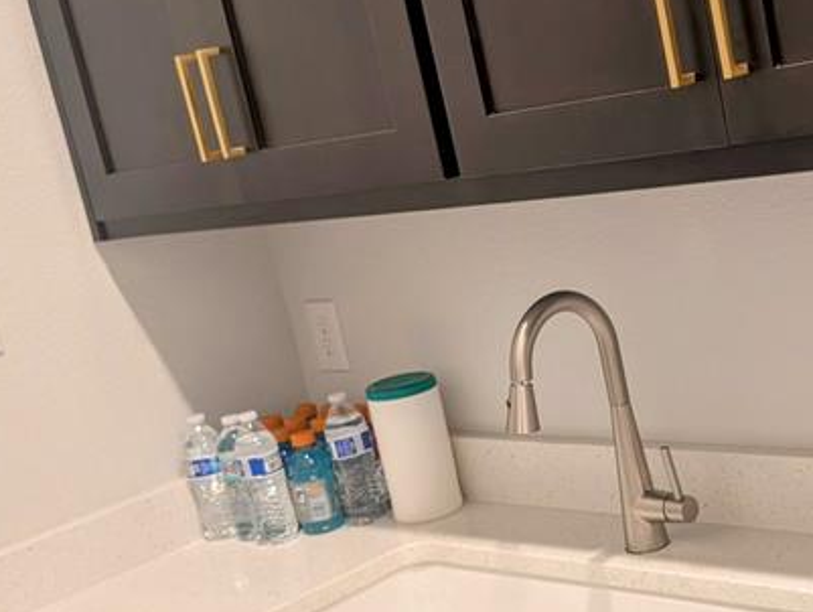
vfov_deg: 24.0
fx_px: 1435
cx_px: 620
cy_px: 409
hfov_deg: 31.0
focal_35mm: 61
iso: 140
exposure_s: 1/24
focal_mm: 6.9
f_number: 1.68
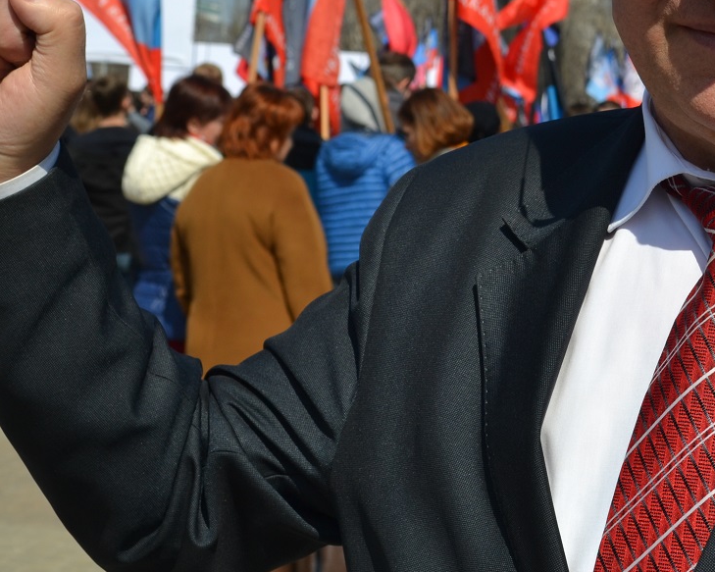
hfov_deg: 17.5
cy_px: 79
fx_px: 2307
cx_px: 507
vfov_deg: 14.0
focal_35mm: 109
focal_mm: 35
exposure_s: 1/320
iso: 100
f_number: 9
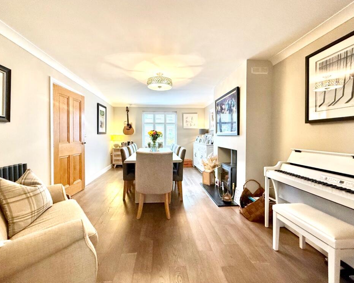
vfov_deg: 84.0
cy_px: 138
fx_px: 157
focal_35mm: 15
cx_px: 170
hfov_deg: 96.8
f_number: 2.2
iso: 320
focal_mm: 2.22
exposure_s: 1/100
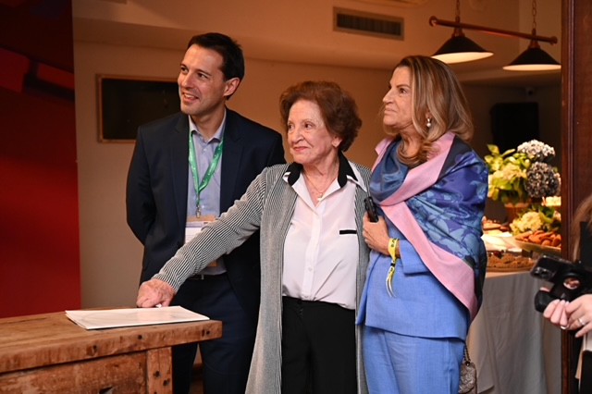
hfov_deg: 36.3
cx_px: 296
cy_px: 197
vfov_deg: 24.6
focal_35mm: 55
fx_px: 904
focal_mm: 55
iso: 2500
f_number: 3.5
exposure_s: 1/160
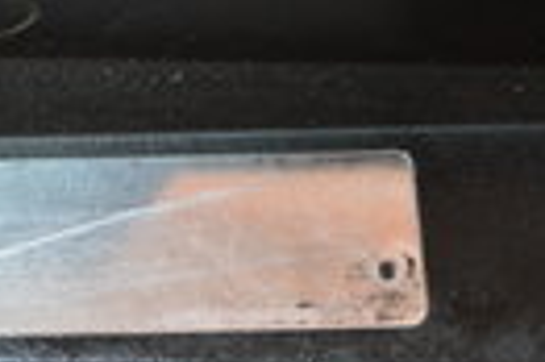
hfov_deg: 10.4
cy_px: 312
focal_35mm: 193
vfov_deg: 7.1
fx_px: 2918
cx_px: -237
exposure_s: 1/60
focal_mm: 42
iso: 1400
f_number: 5.3
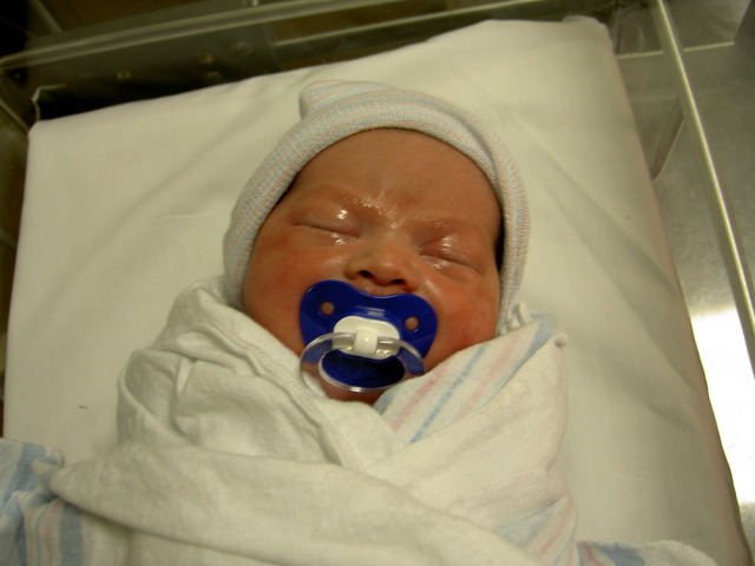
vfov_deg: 36.8
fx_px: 851
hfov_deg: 47.9
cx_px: 378
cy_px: 283
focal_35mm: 39
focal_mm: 8
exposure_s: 1/13
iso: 100
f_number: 2.8
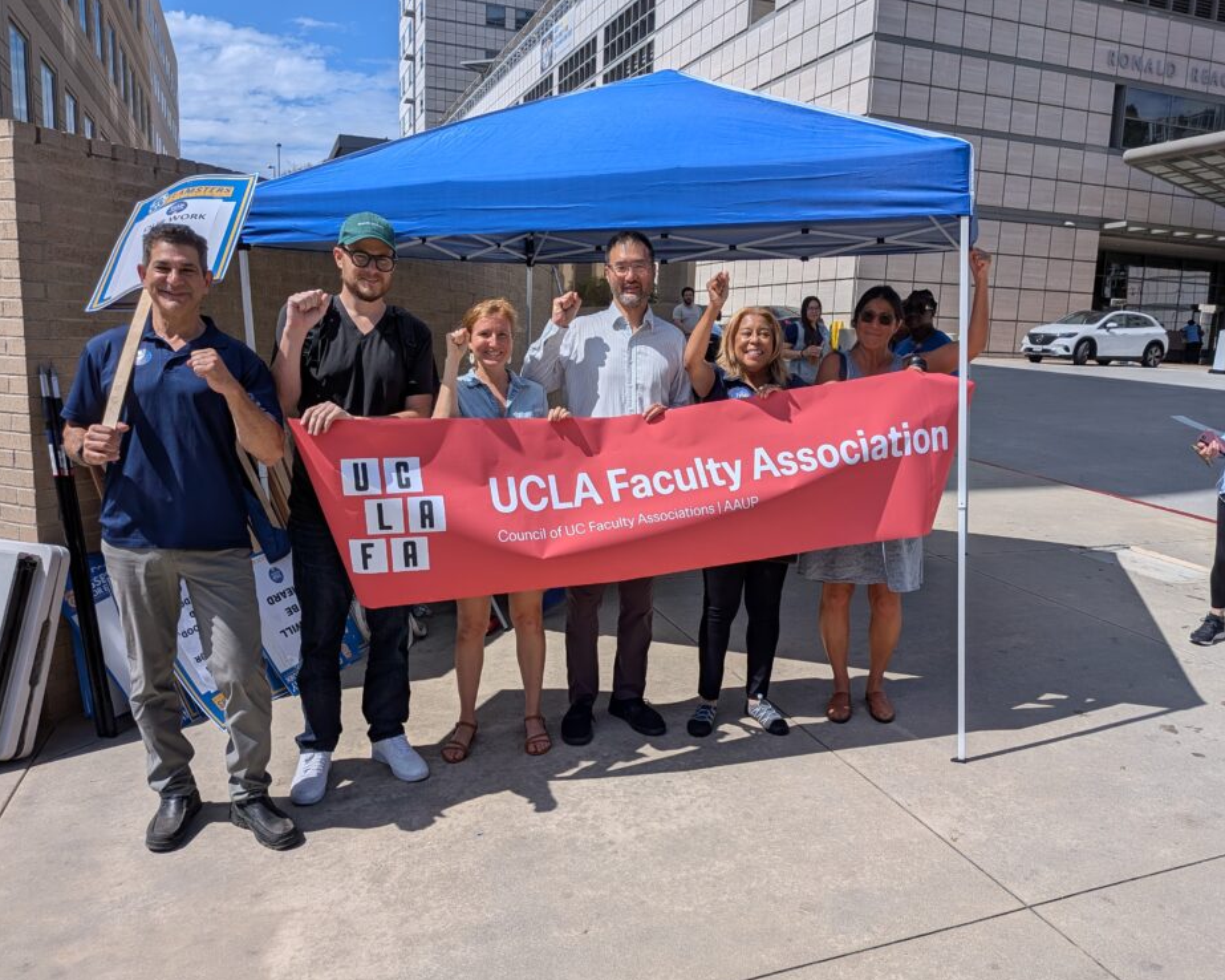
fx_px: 942
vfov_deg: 54.9
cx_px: 632
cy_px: 499
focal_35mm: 26
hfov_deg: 66.0
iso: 25
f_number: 1.7
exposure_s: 1/17544
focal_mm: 4.53
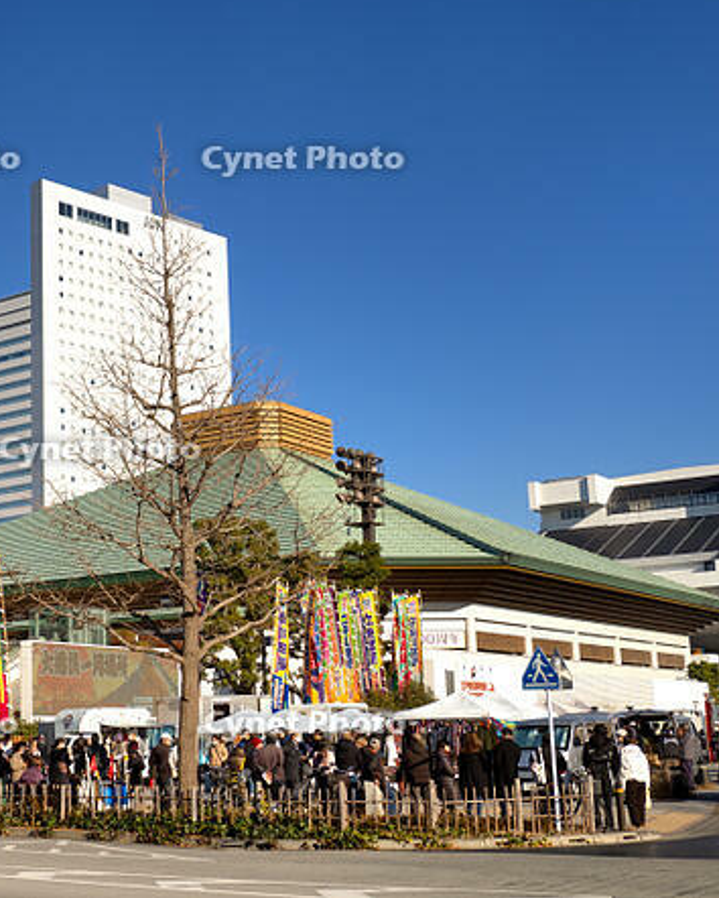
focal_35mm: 53
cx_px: 112
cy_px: 443
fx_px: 1409
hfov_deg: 27.9
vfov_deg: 35.3
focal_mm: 20
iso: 200
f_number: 4
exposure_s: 1/1000
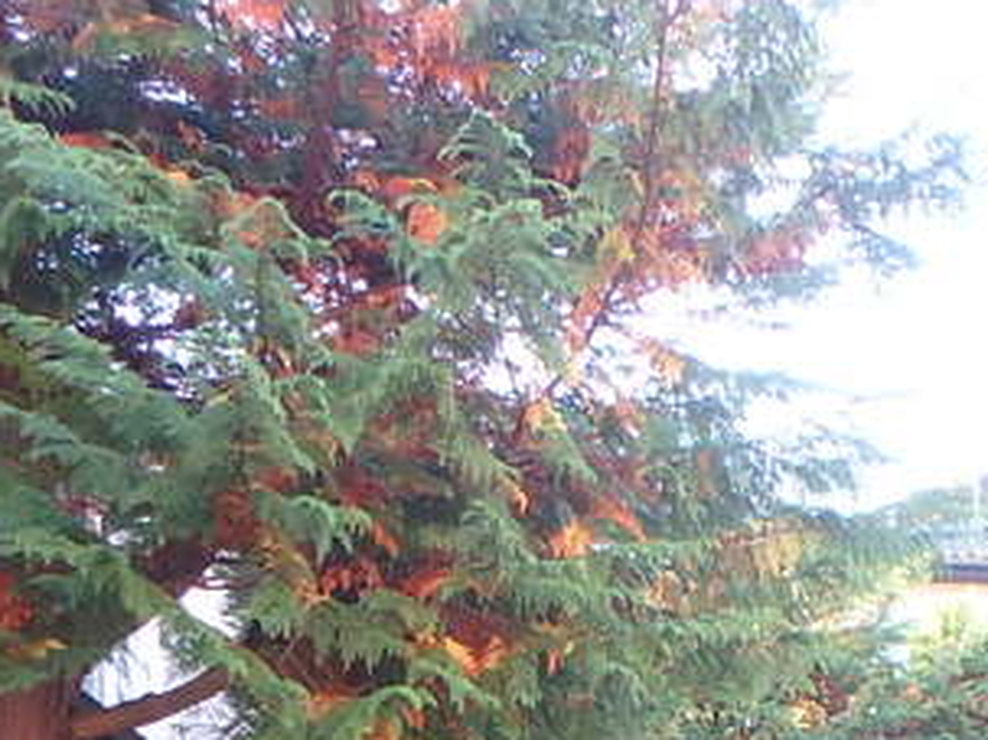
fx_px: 1883
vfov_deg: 19.4
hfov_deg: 26.0
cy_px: 1108
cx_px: 1206
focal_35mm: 66
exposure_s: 1/50
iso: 200
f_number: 3.5
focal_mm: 3.7
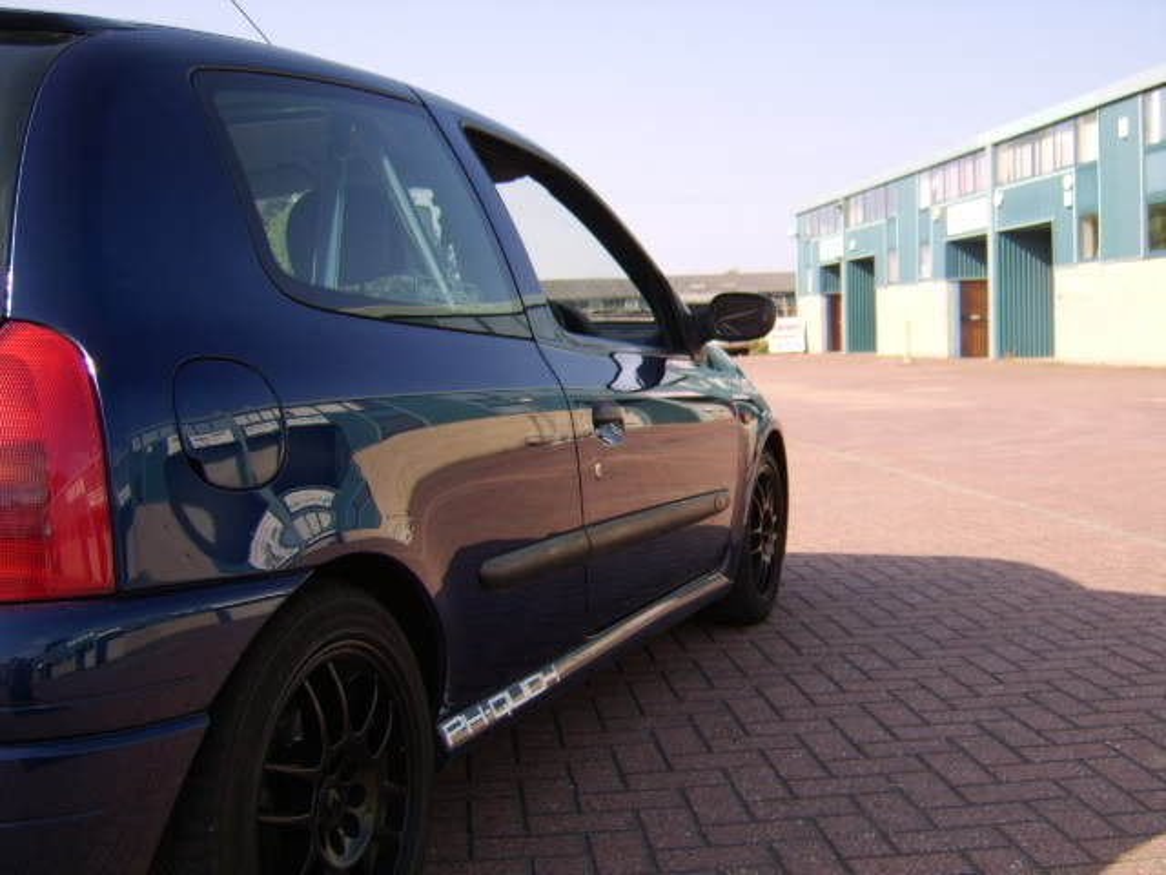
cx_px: 583
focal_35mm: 31
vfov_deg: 45.4
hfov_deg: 58.4
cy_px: 438
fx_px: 1044
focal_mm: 8.13
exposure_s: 1/706
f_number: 2.7
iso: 71
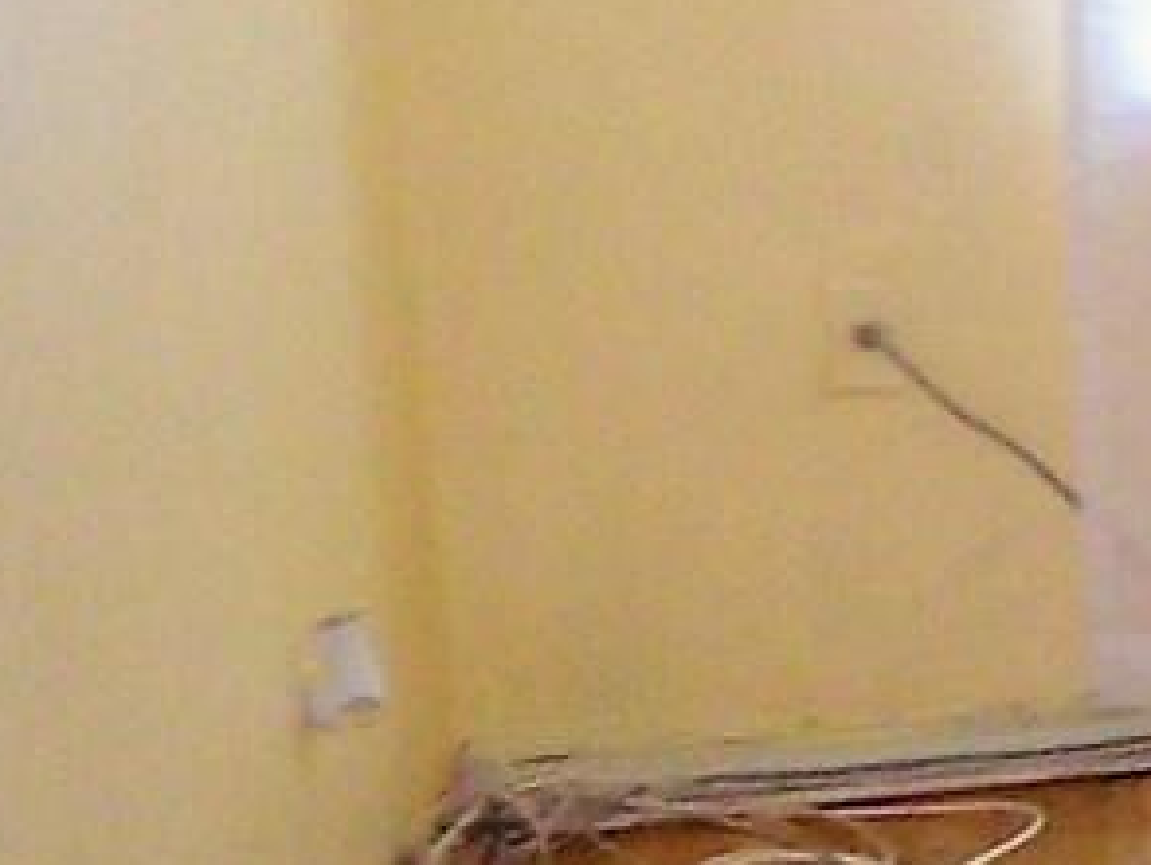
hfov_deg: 9.4
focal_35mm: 160
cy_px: -86
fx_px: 5324
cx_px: 3606
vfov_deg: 9.2
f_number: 2.8
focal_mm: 3.8
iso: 125
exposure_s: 1/30
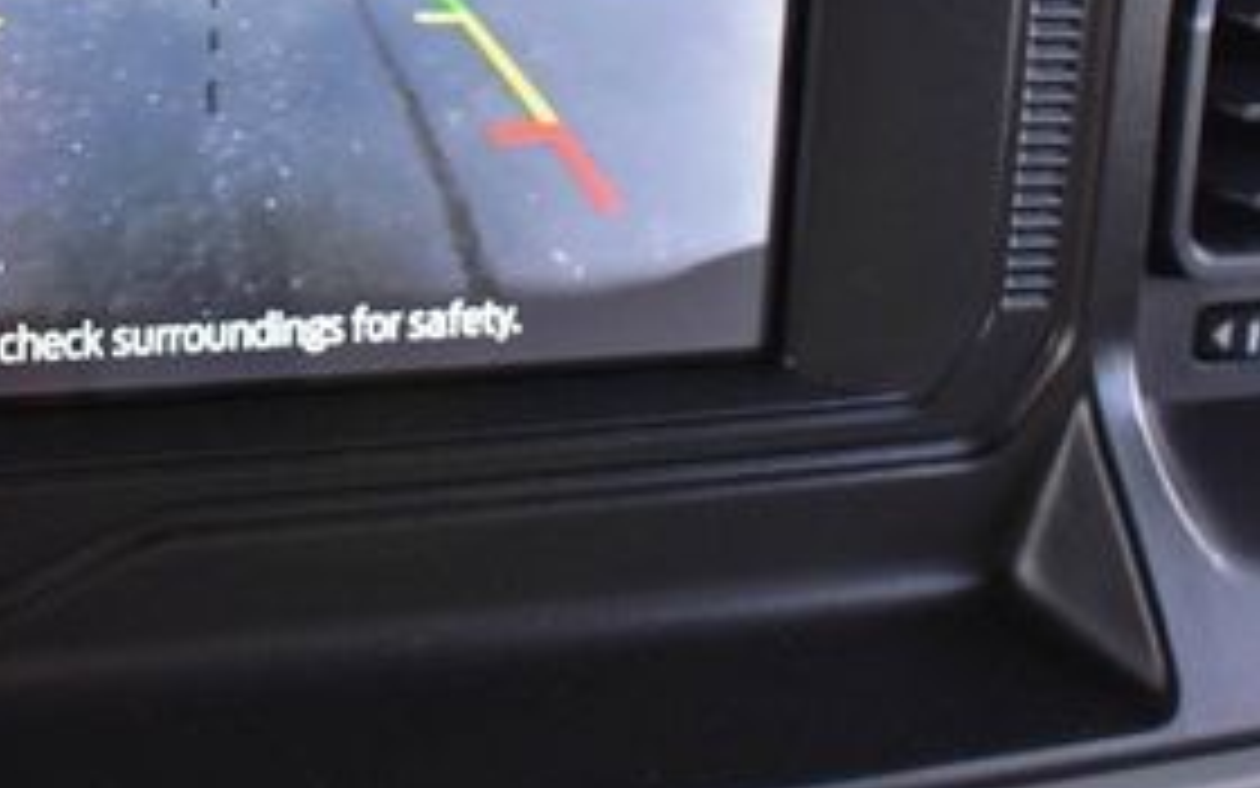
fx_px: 2163
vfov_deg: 20.1
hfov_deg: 31.8
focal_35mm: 63
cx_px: 306
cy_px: 38
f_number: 3.5
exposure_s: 1/250
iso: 560
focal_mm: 18
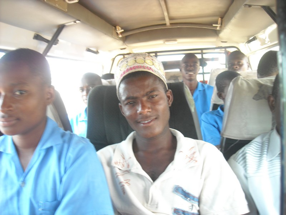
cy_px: 108
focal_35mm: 35
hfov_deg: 52.6
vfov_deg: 40.7
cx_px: 143
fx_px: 289
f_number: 2.8
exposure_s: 1/54
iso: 147
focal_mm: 5.7
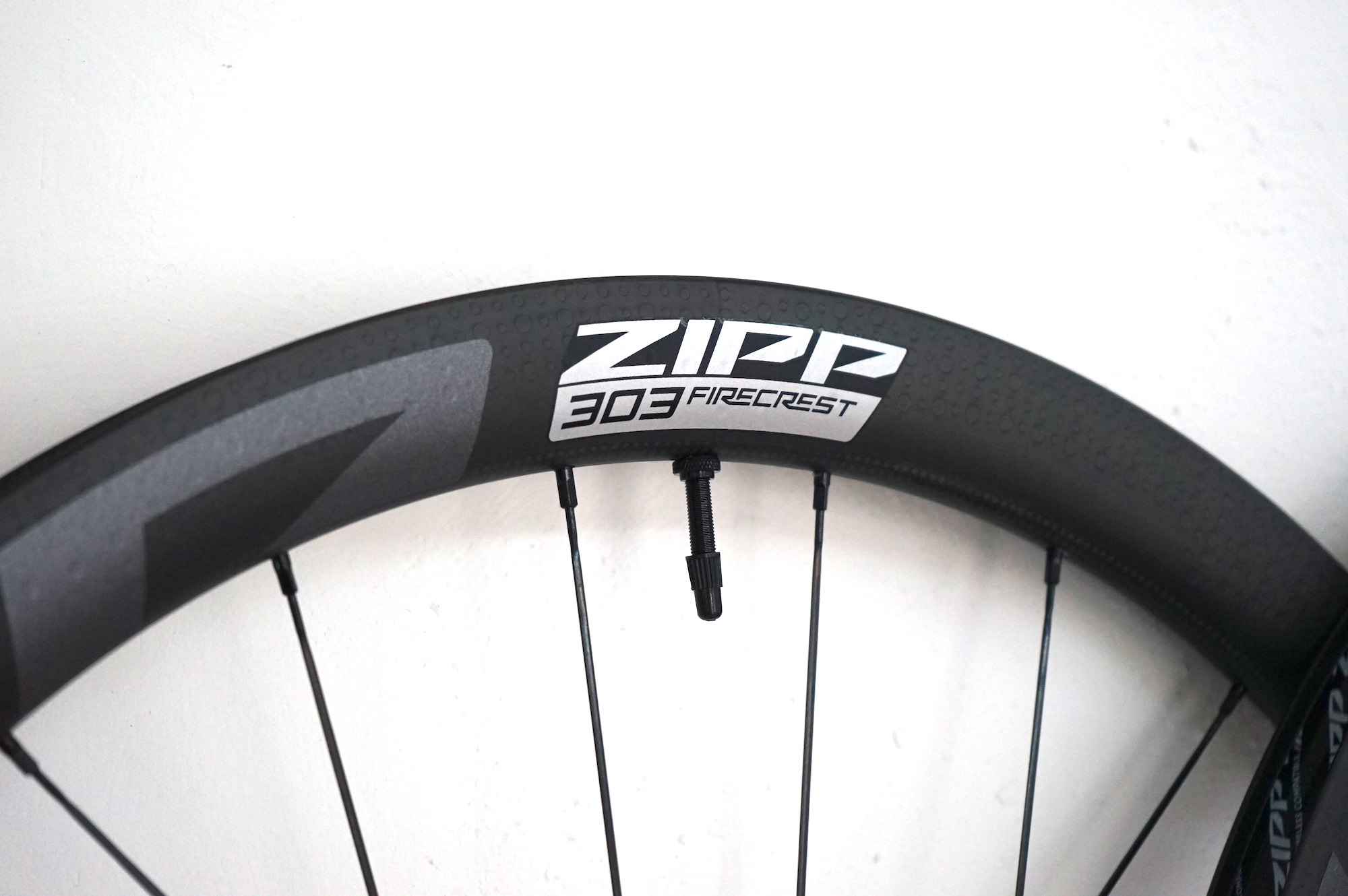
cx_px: 674
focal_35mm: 70
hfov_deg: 28.9
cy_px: 448
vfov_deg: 19.4
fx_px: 2619
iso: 2000
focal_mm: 70
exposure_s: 1/160
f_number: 5.6
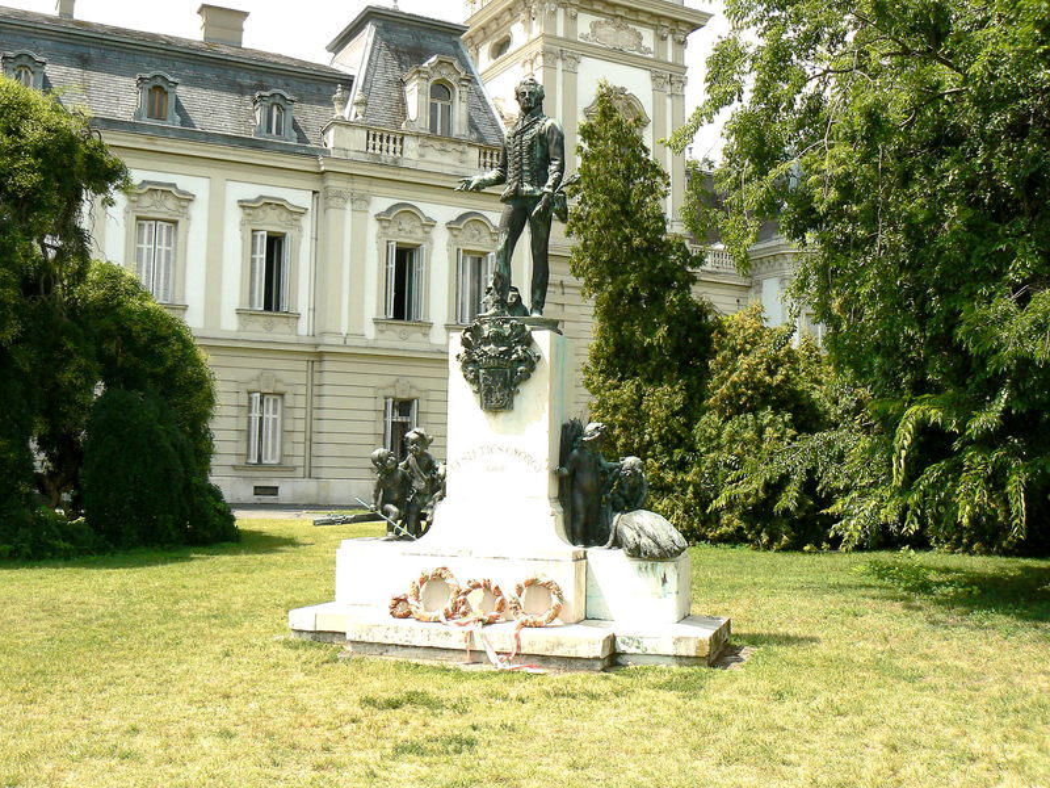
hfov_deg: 51.4
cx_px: 525
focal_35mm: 36
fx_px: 1092
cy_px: 394
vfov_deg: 39.7
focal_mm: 6
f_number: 5.6
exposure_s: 1/400
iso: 80
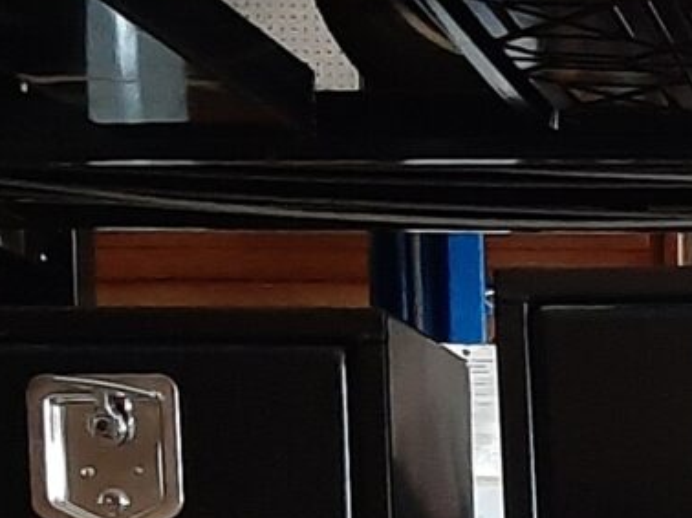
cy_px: 1009
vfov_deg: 9.8
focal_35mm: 141
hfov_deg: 12.8
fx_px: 2817
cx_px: 1210
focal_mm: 3.93
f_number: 1.7
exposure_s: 1/24
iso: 400
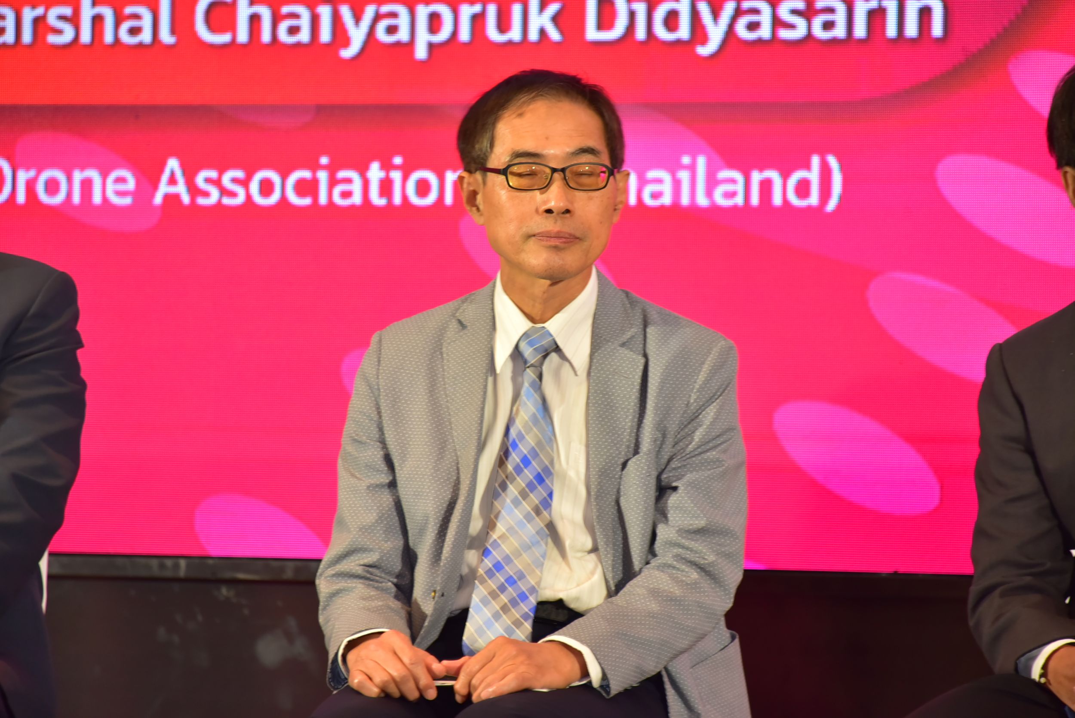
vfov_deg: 4.6
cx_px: 538
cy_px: 359
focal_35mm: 300
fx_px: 8961
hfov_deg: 6.9
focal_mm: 300
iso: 1600
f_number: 6.3
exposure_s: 1/100
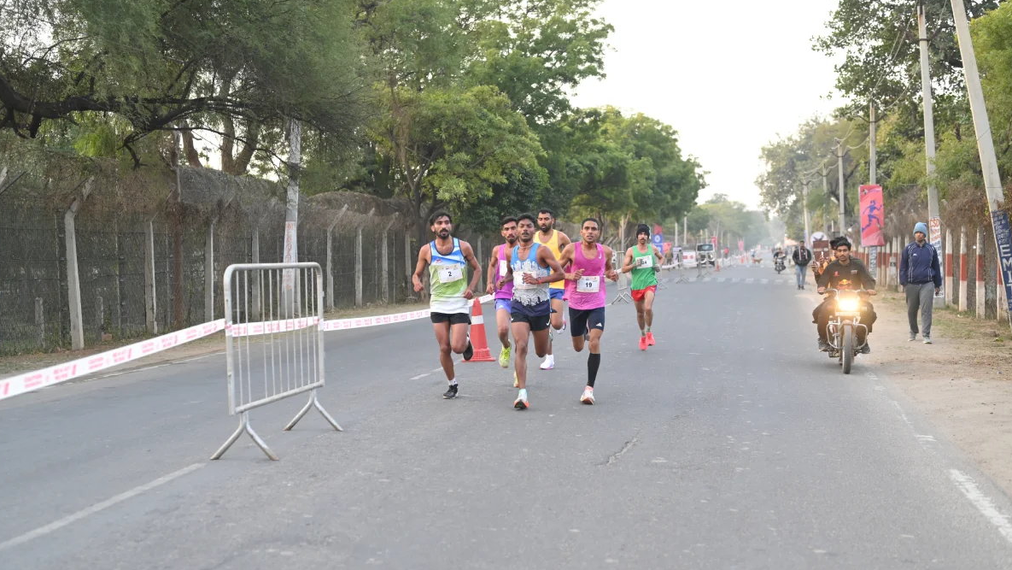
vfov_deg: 22.6
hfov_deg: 39.2
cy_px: 277
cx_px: 505
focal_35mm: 53
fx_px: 1422
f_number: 2.8
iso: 1600
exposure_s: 1/500
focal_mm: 50
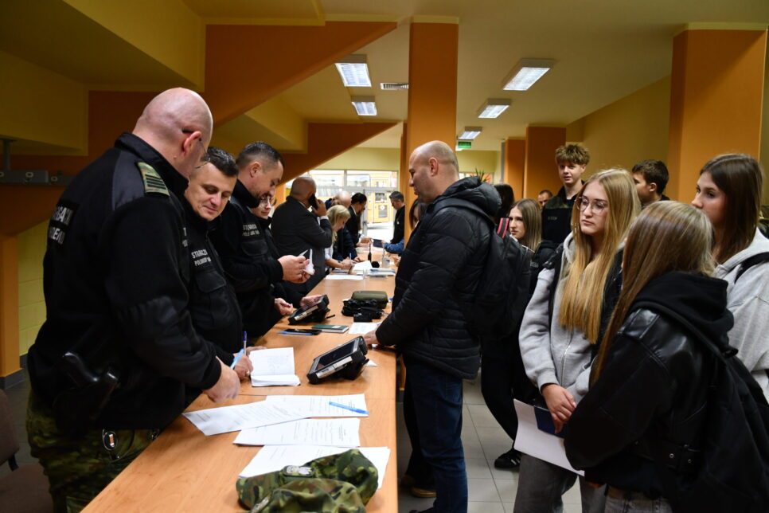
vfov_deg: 40.0
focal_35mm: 33
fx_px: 705
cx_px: 384
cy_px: 256
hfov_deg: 57.2
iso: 1100
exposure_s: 1/125
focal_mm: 22
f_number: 3.5
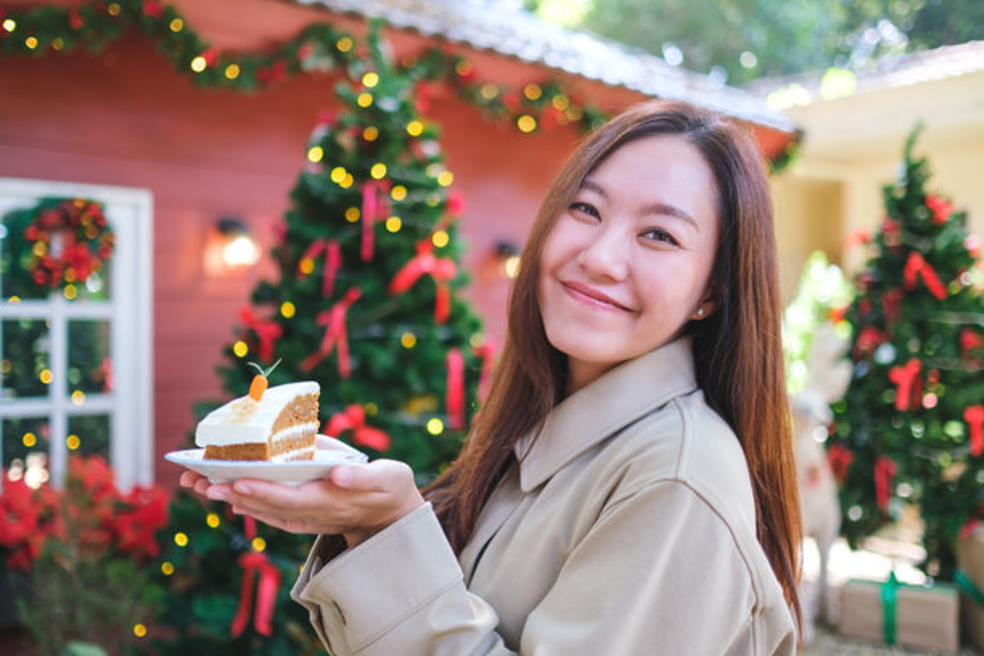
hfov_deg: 54.4
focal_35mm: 35
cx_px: 492
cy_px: 328
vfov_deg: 37.9
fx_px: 957
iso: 160
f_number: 1.4
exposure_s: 1/240
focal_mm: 23
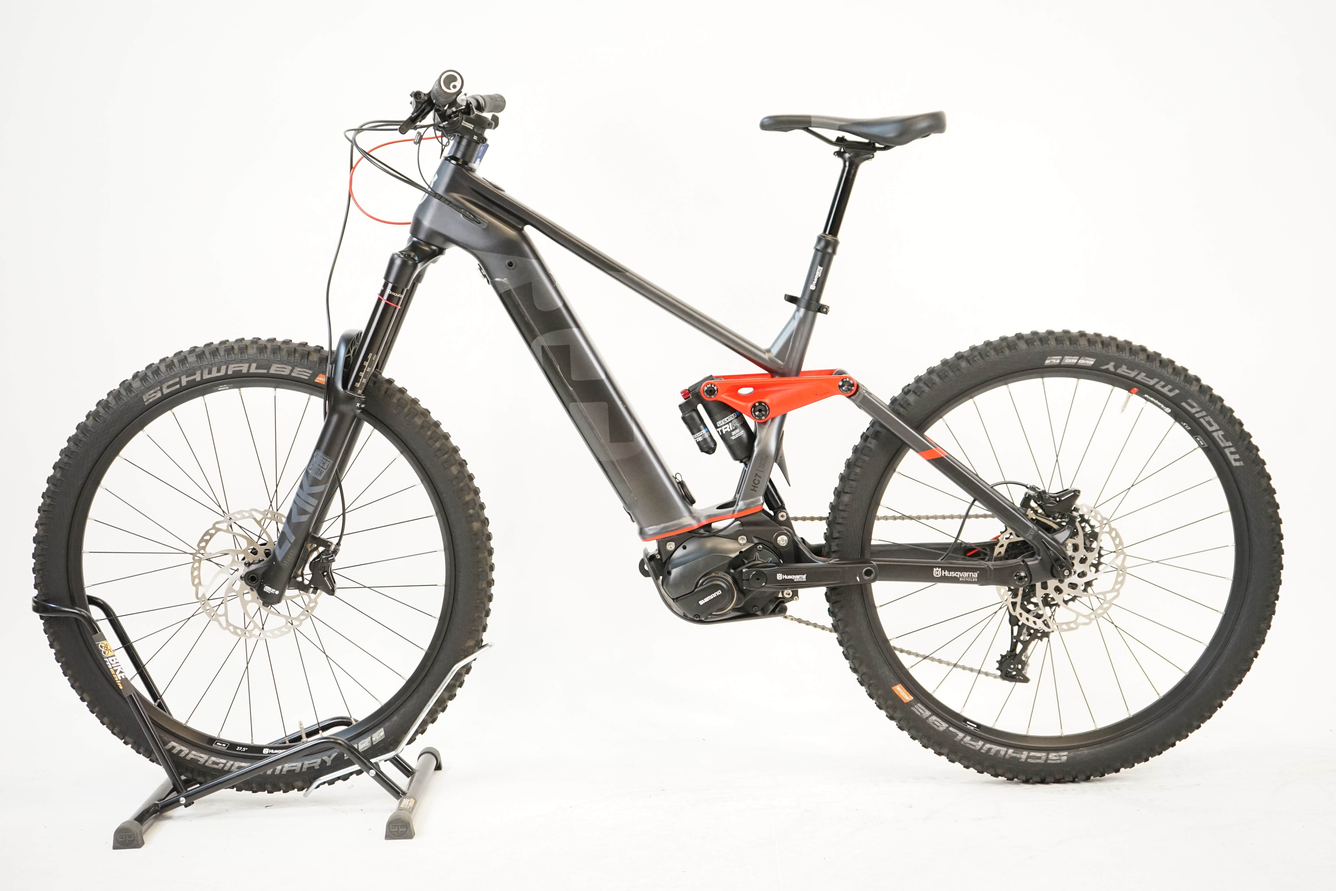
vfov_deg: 26.5
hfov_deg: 38.9
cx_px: 668
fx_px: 1893
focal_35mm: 51
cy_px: 446
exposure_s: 1/200
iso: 3200
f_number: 5.6
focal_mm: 51
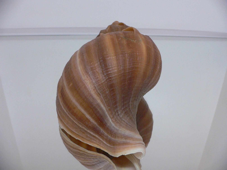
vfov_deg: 40.7
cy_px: 85
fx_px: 230
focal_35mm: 35
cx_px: 114
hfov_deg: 52.6
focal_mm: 4.6
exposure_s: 1/50
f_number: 2.8
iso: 200
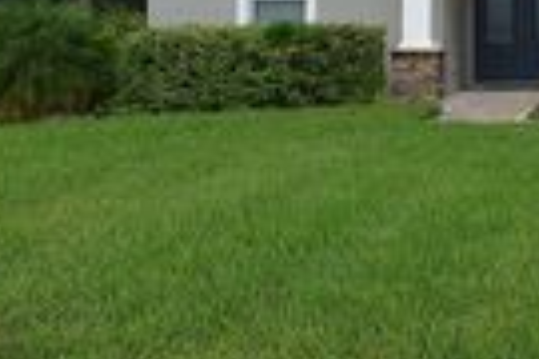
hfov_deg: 25.7
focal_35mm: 64
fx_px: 957
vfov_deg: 20.3
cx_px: 747
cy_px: -30
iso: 140
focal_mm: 11.5
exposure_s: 1/500
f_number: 8
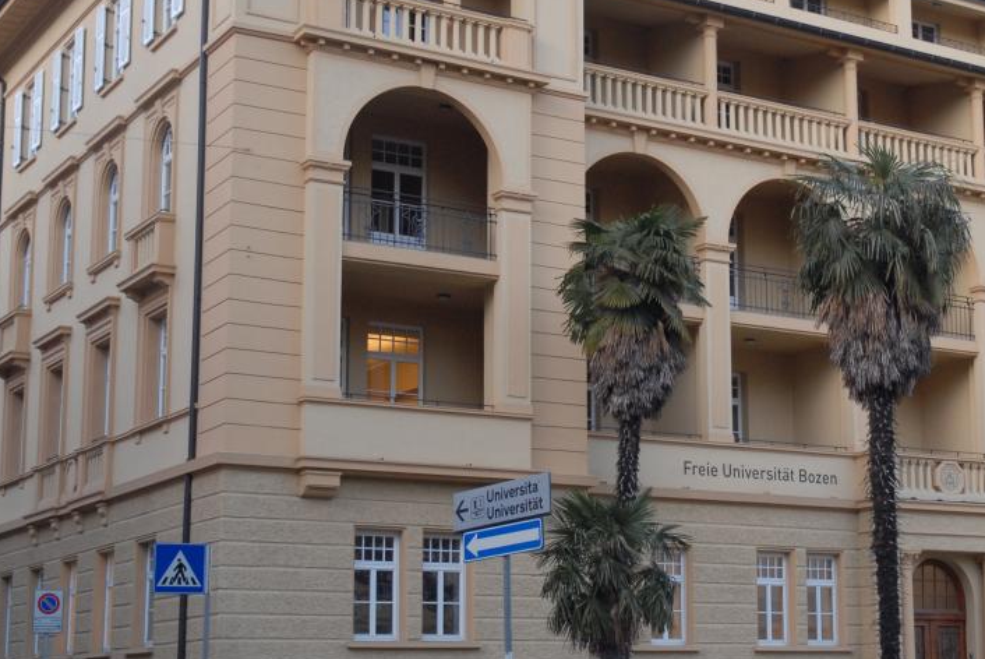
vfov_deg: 20.4
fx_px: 1828
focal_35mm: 67
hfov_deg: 29.8
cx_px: 704
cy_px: 355
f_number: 3.8
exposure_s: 1/60
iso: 400
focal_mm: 29
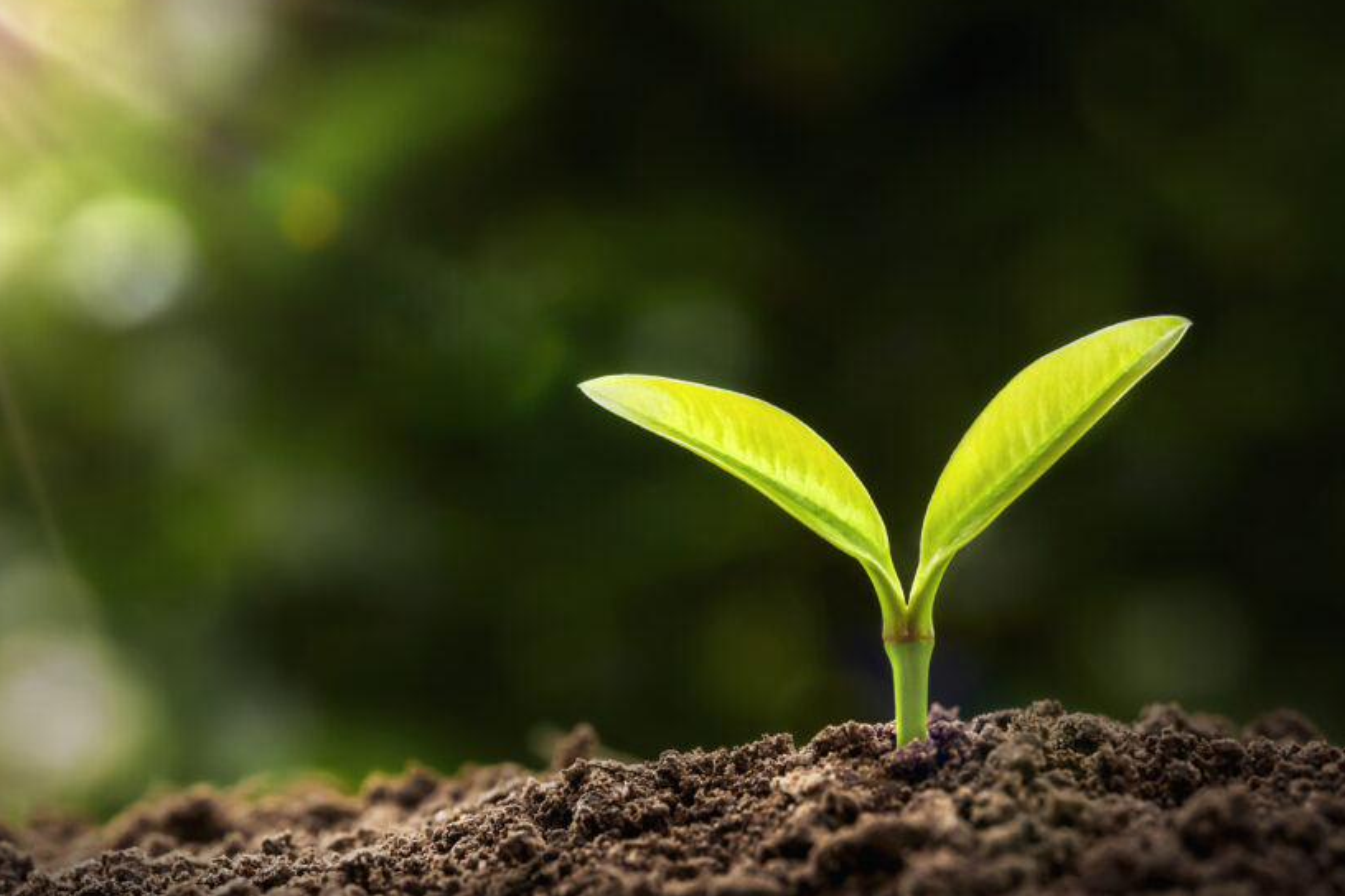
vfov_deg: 12.1
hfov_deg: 18.1
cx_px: 643
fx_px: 4221
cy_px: 436
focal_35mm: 113
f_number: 6.3
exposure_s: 1/125
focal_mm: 60
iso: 100
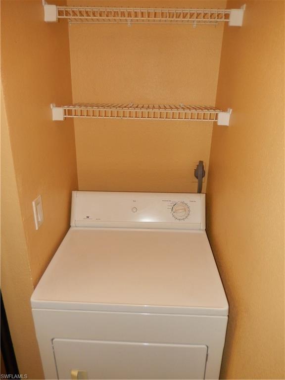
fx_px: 274
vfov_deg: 69.4
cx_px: 142
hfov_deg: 54.9
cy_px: 190
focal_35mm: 25
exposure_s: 1/30
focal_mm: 4.5
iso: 200
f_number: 3.4
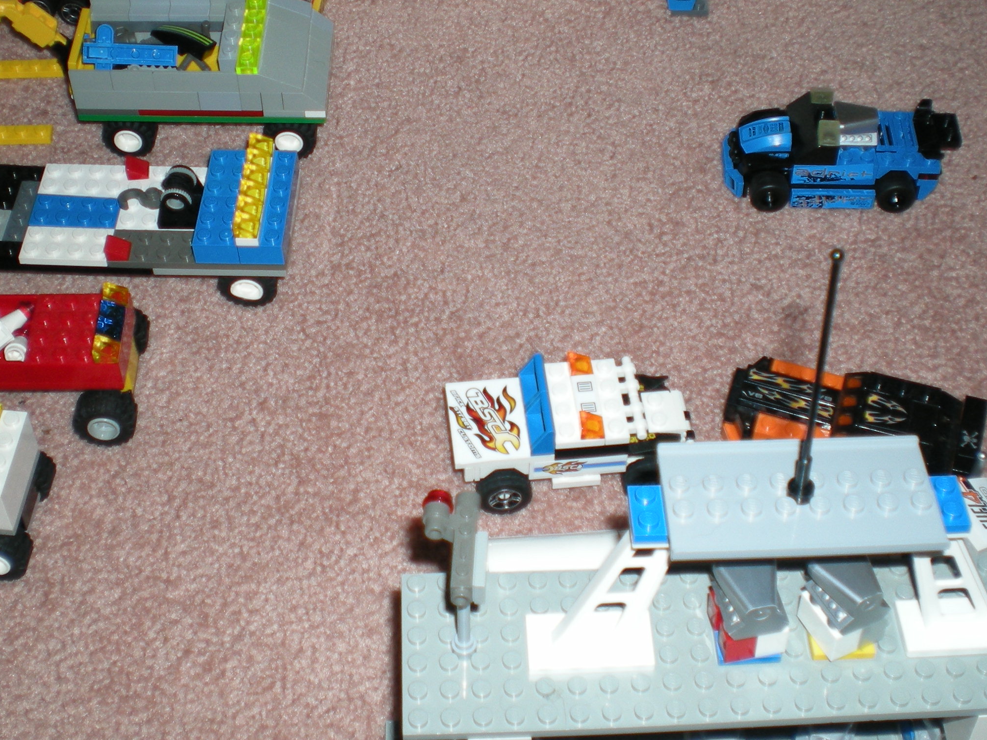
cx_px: 459
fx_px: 1654
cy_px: 271
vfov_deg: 25.1
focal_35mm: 58
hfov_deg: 33.2
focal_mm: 6.3
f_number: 3.1
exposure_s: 1/60
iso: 64
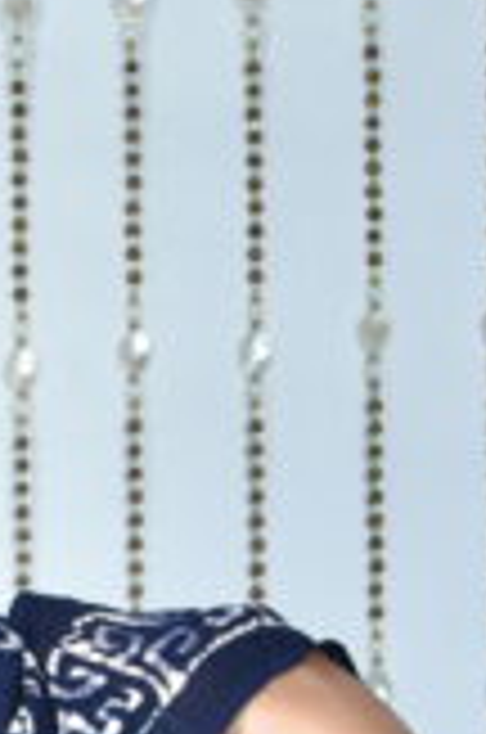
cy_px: 1450
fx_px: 4392
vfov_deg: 9.0
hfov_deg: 6.3
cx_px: -90
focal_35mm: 216
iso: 200
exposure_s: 1/30
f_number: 4
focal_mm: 26
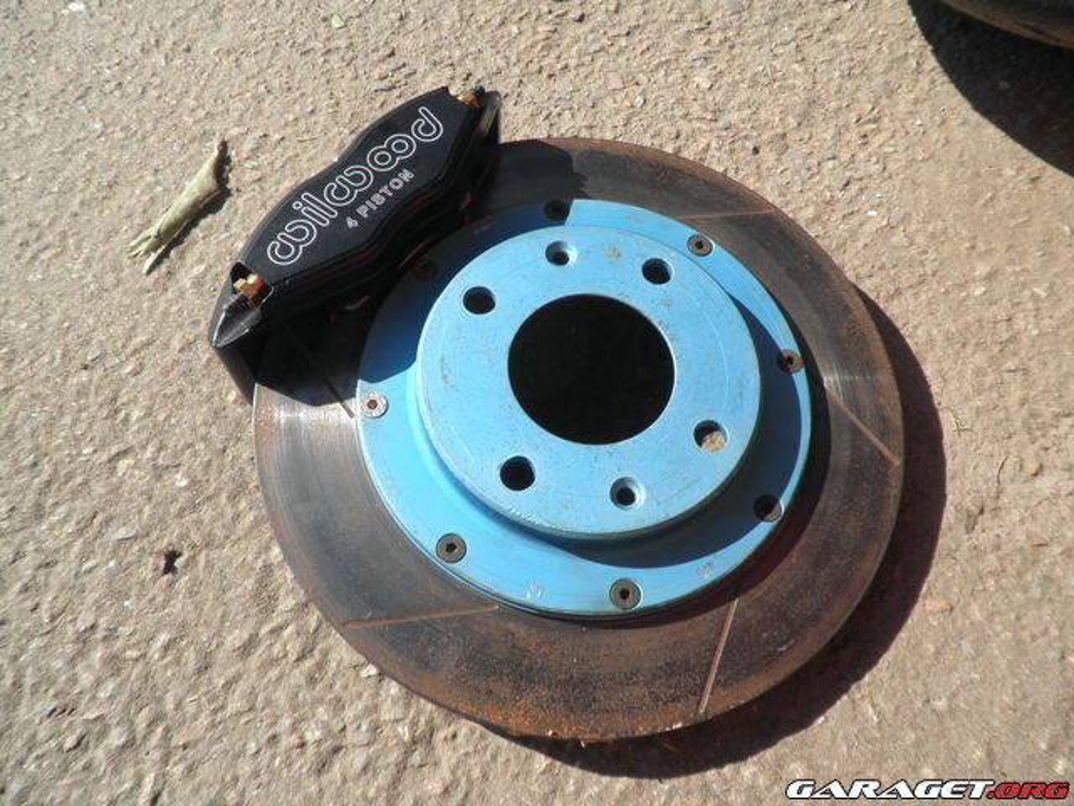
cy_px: 403
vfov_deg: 53.1
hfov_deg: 67.3
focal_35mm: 26
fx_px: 807
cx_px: 537
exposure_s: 1/100
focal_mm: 4.65
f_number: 7.8
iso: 64
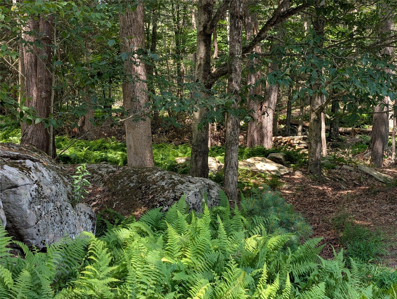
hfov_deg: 38.9
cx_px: 198
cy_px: 150
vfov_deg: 29.7
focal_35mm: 49
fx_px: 563
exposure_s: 1/259
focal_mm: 6.9
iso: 50
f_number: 1.68
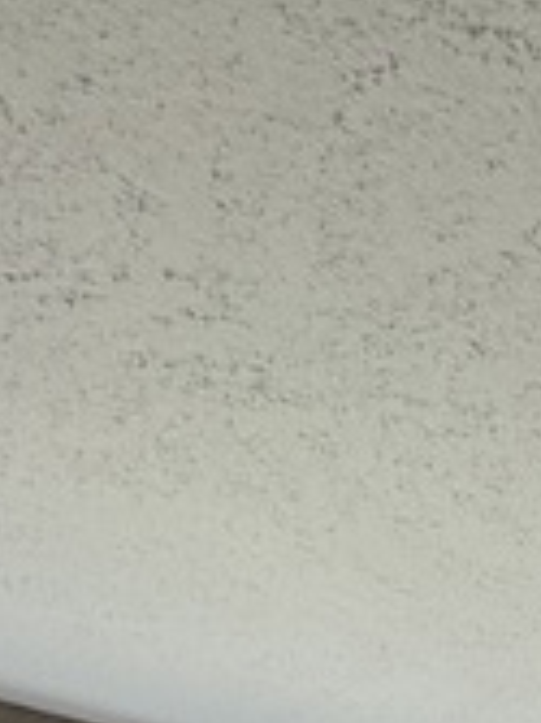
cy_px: 1797
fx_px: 1753
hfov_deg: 14.3
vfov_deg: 14.2
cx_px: 1117
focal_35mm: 84
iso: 100
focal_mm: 2.22
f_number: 2.2
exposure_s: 1/99
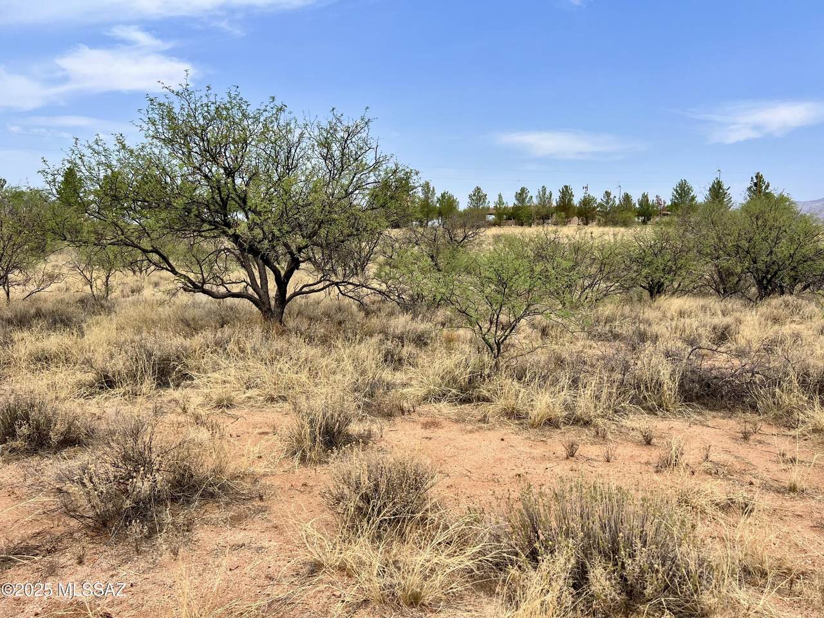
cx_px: 412
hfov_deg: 67.3
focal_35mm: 26
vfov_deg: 53.1
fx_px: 619
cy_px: 309
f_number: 1.5
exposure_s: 1/3968
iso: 50
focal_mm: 5.7
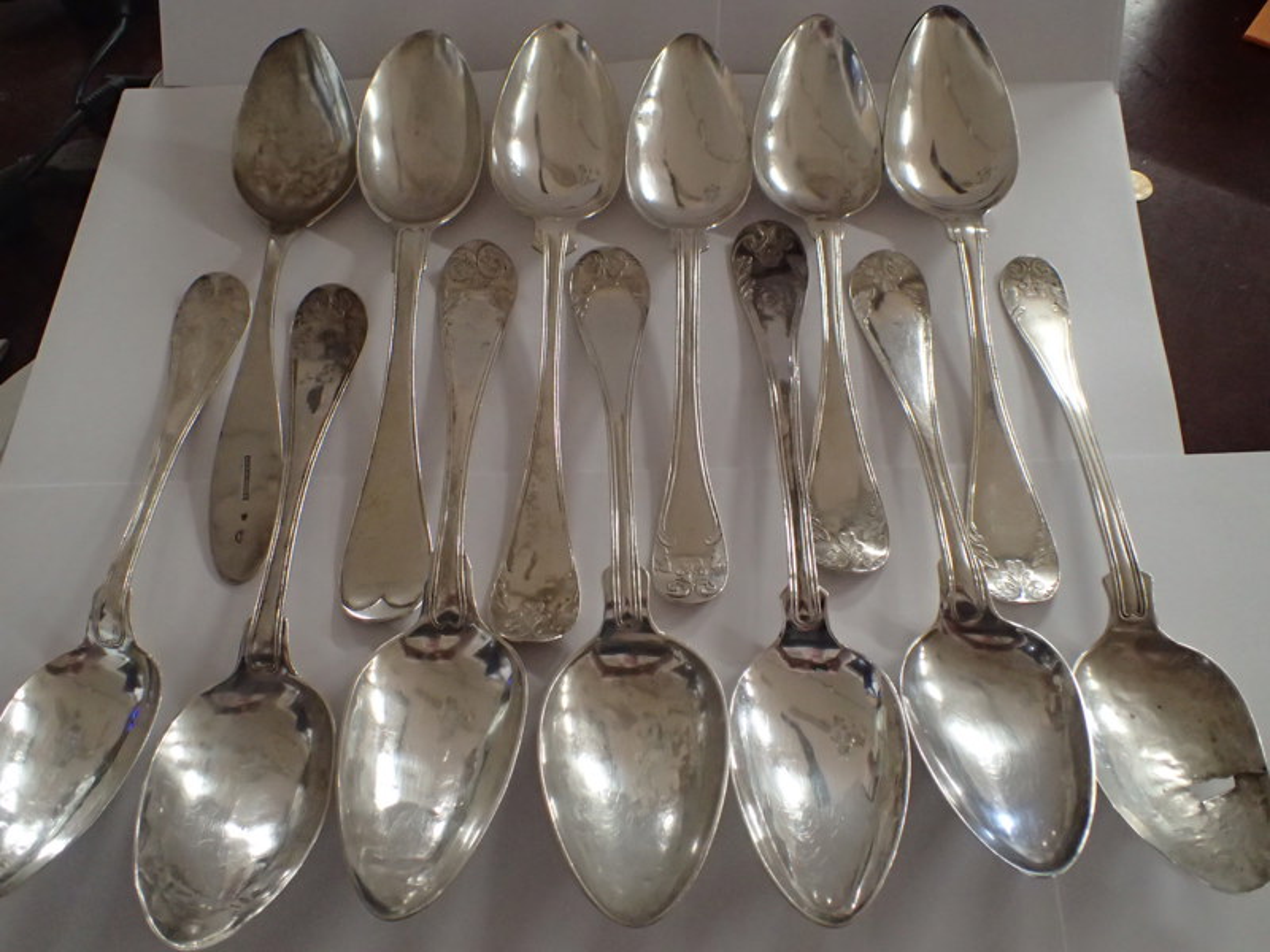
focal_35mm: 30
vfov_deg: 46.8
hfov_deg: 60.0
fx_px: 1101
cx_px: 635
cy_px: 476
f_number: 2.3
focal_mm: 5.5
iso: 800
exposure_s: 1/80
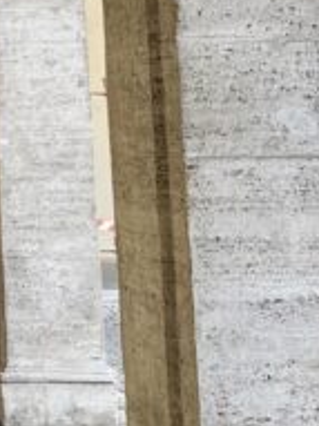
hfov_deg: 10.3
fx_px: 1587
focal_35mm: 129
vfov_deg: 14.8
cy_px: -69
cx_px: -375
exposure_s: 1/553
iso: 80
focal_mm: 6.8
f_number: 1.8
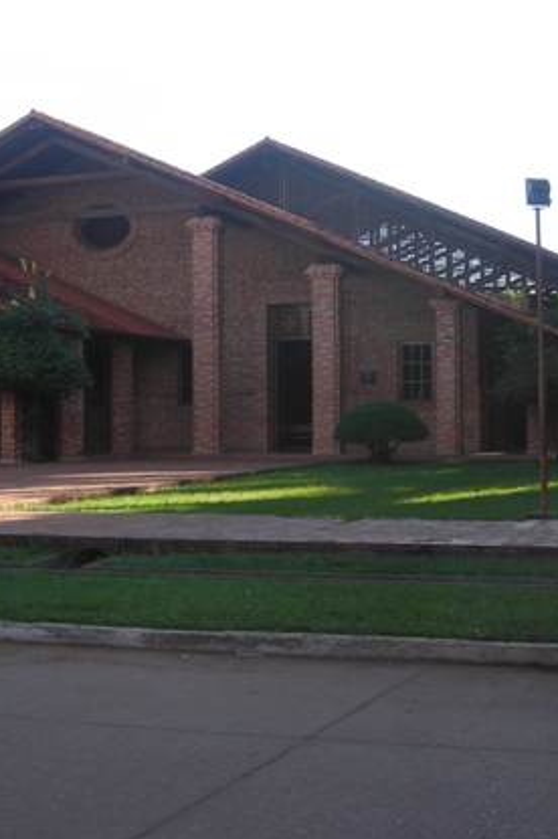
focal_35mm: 61
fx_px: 1421
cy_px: 390
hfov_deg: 22.0
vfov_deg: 32.9
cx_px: 146
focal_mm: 6.3
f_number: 3.2
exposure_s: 1/220
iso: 50
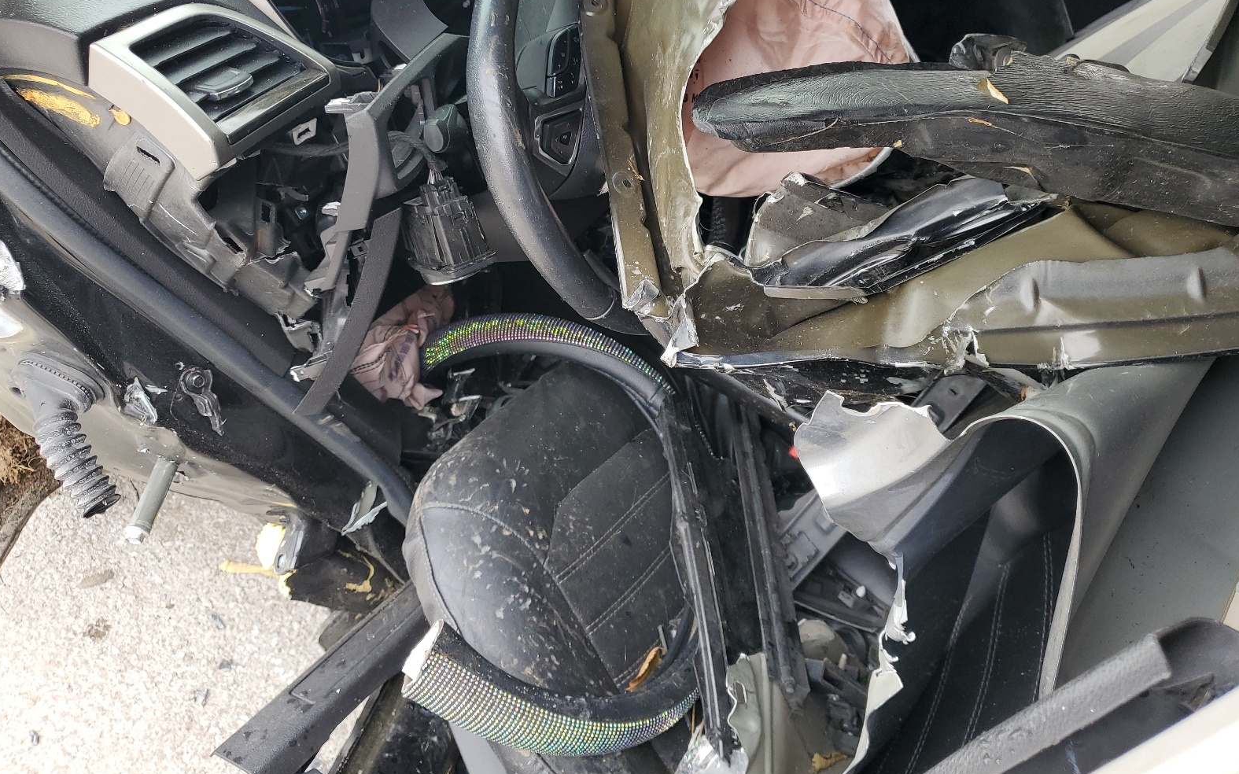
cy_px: 311
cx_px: 625
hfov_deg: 66.5
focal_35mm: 28
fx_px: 945
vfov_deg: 44.3
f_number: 1.5
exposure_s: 1/172
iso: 50
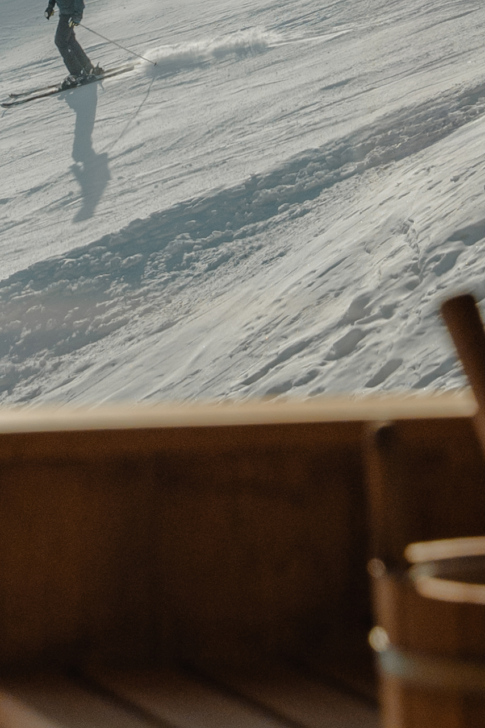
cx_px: 112
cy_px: -426
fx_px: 7811
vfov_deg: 5.3
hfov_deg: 3.6
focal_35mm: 387
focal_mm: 52.1
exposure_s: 1/1600
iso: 100
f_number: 4
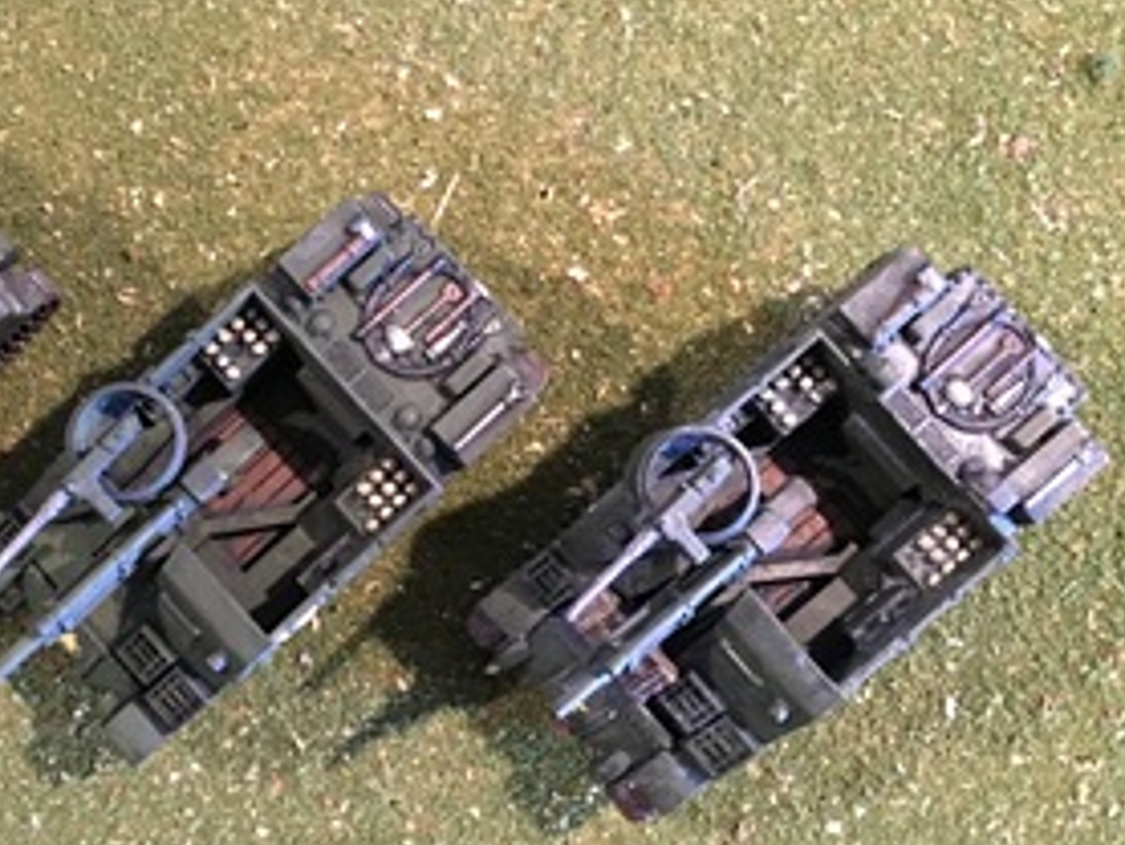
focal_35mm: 51
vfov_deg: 28.6
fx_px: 1658
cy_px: 406
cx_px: 223
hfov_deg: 36.2
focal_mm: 4.15
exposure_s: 1/15
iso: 400
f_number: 2.2
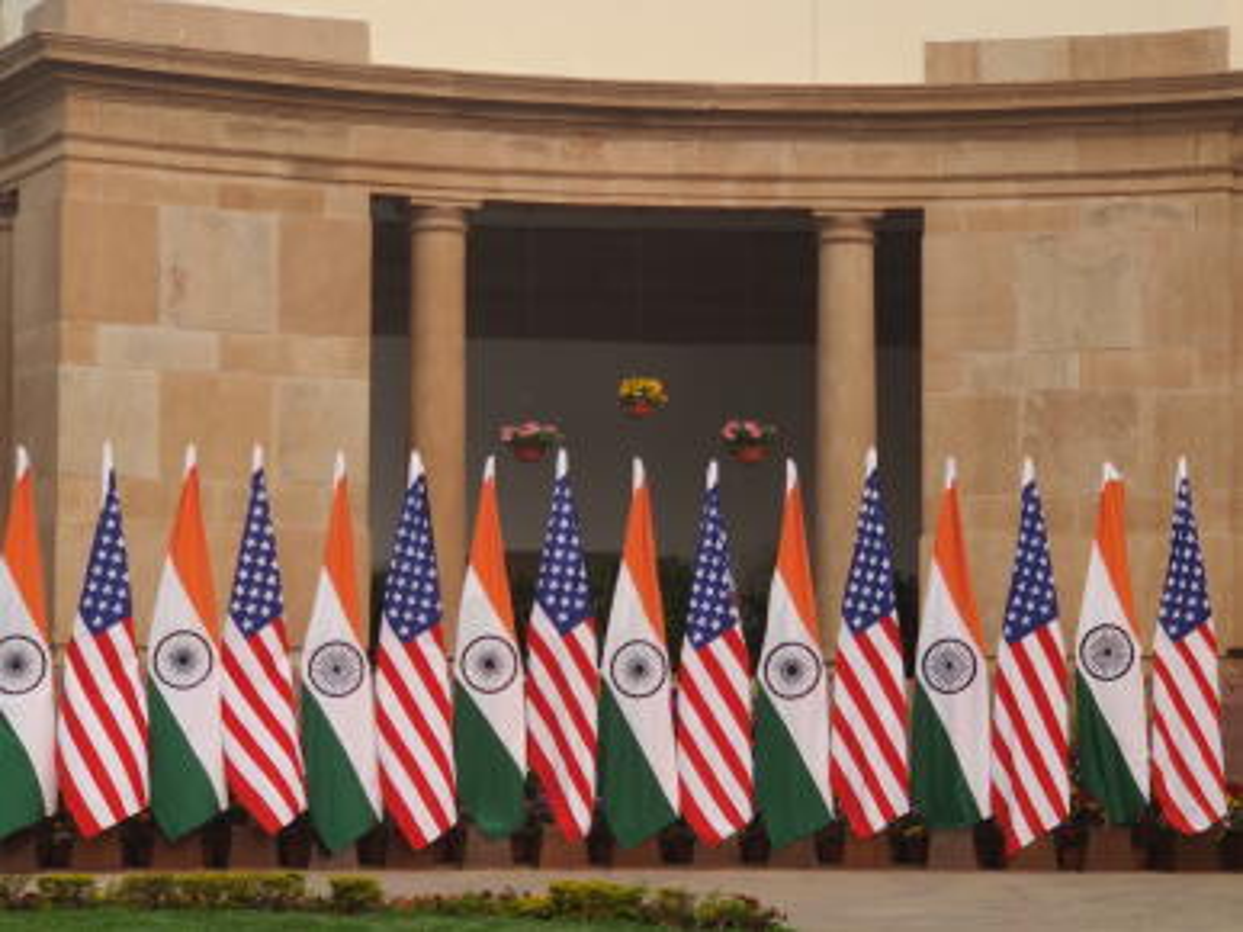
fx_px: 2656
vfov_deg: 19.9
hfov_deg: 26.3
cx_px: 622
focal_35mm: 74
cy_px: 466
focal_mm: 6.95
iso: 100
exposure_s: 1/531
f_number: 2.44
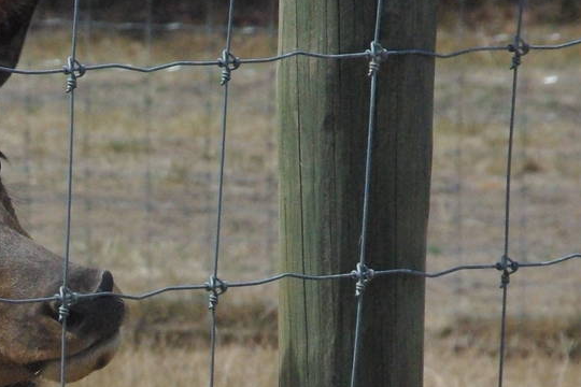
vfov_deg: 3.3
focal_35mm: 412
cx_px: -144
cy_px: 372
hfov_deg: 5.0
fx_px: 6649
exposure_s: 1/1500
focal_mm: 93
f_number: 11
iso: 1600
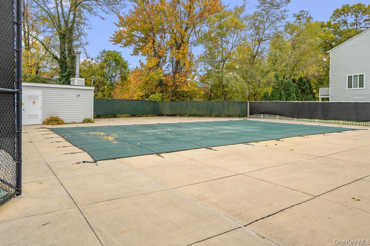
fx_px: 236
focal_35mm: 23
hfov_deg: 76.1
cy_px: 118
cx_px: 180
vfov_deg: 55.1
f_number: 5.6
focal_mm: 22
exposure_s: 1/200
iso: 80
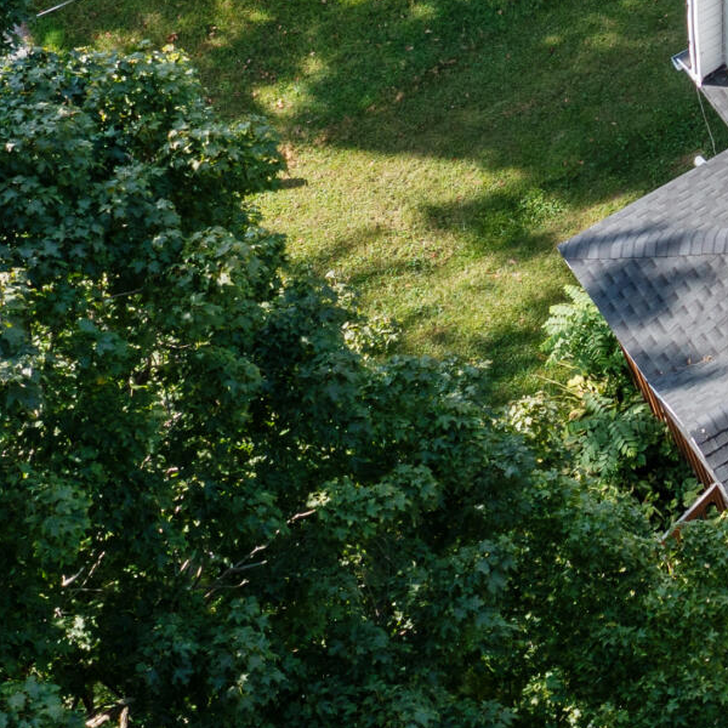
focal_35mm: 119
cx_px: 1361
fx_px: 2831
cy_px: -35
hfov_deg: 13.1
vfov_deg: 14.4
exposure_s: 1/200
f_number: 4.5
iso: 100
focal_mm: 10.26
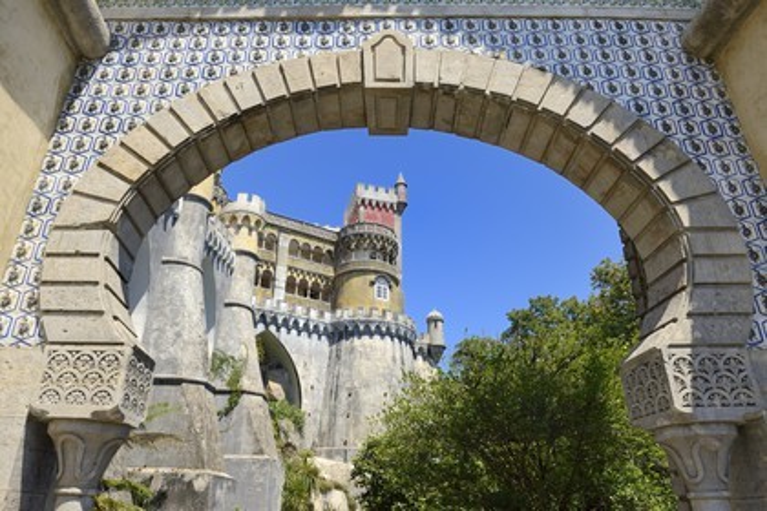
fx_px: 511
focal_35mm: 24
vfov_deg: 53.1
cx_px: 384
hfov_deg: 73.7
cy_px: 256
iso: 200
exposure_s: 1/200
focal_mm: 24
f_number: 13
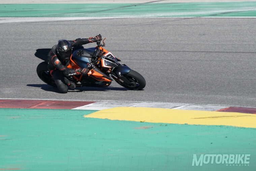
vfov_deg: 1.5
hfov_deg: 2.3
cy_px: 86
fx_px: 6429
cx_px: 128
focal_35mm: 904
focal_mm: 600
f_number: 8
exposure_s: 1/1000
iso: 320
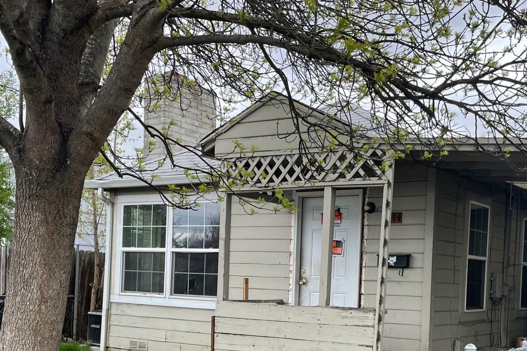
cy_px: 304
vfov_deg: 27.8
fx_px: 688
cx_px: 305
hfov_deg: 41.8
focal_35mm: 47
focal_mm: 4.2
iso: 32
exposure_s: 1/278
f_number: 1.6
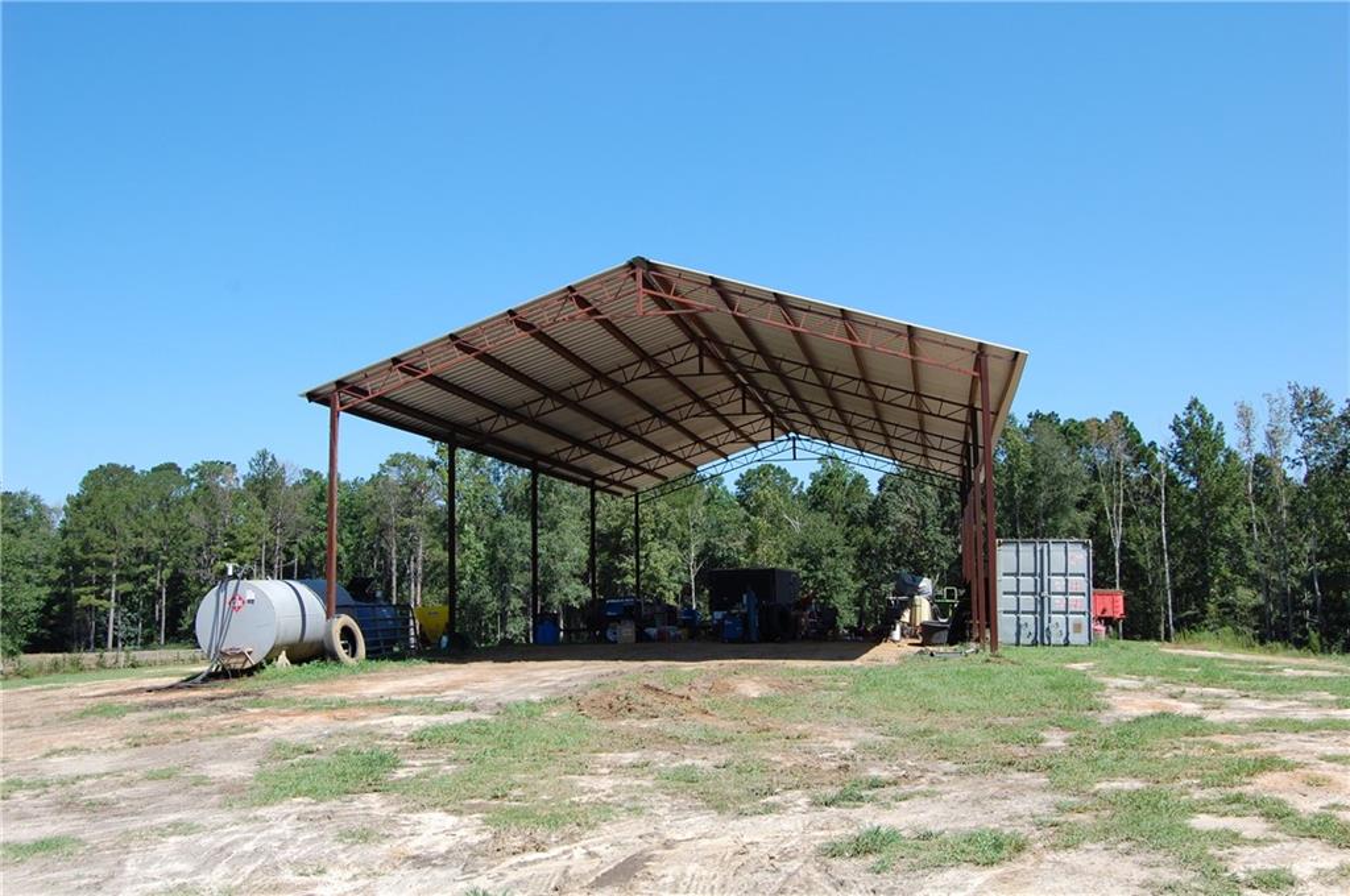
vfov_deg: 39.9
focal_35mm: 33
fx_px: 1236
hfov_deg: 57.3
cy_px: 448
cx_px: 675
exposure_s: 1/250
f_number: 8
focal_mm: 22
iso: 200
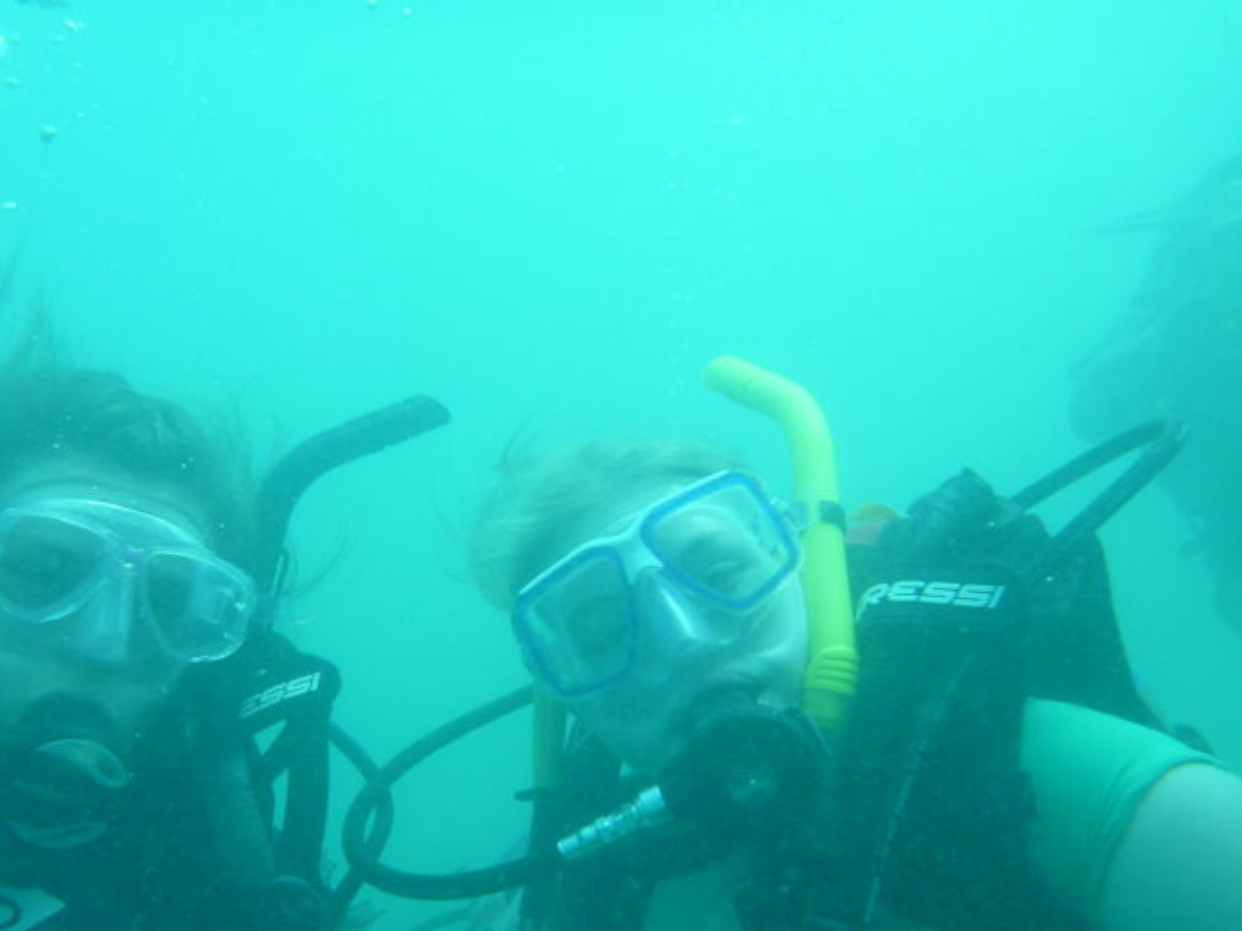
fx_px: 1256
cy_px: 574
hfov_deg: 52.4
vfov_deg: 40.5
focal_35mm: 35
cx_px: 522
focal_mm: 4.9
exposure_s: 1/250
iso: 125
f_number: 3.3
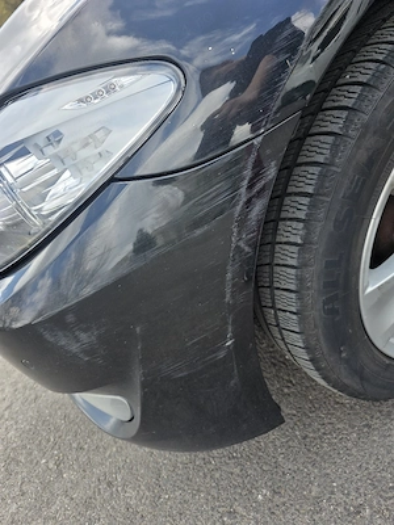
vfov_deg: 73.9
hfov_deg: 58.9
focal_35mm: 23
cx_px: 197
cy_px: 262
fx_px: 349
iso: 25
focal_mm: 6.3
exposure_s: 1/370
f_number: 1.7
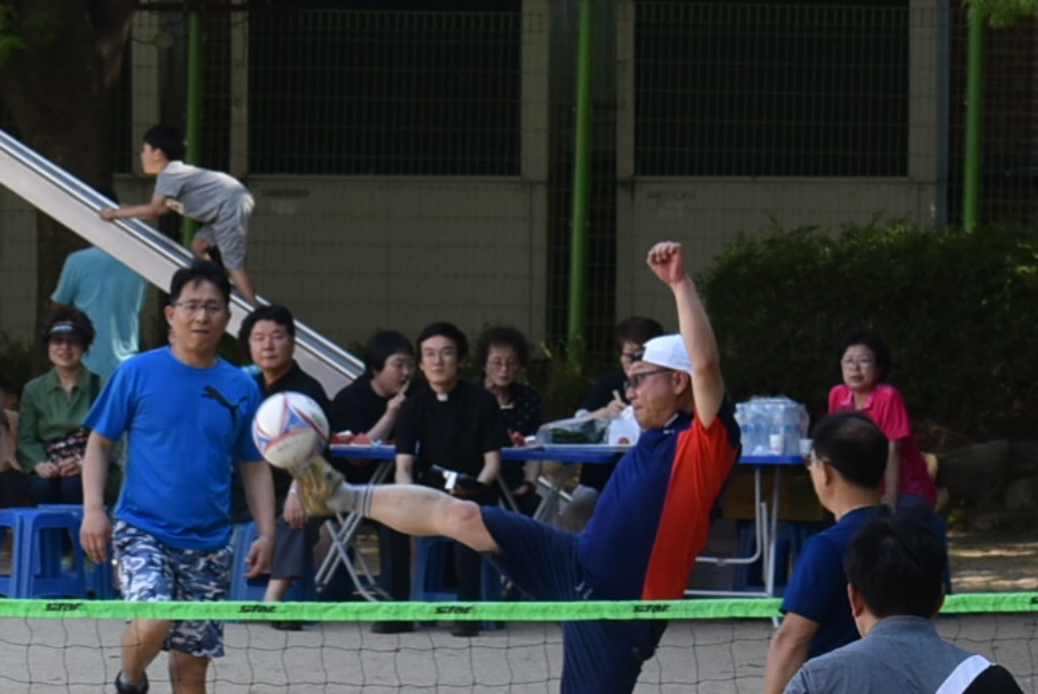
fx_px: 11688
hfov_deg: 5.1
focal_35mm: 405
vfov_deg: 3.4
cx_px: 829
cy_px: 710
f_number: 8
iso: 360
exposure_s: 1/250
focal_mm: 70
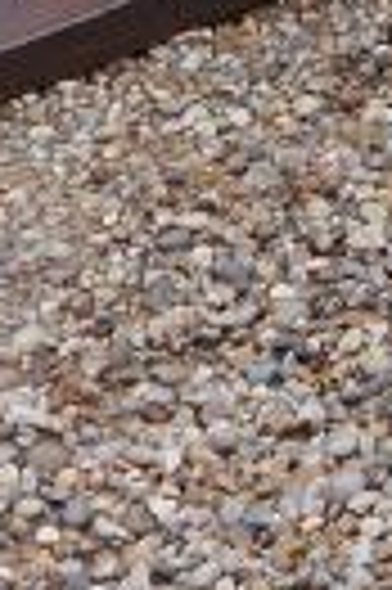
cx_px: 1108
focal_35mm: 244
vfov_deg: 7.6
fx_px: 3996
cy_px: -1040
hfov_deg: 5.3
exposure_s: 1/250
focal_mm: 15
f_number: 5
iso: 160
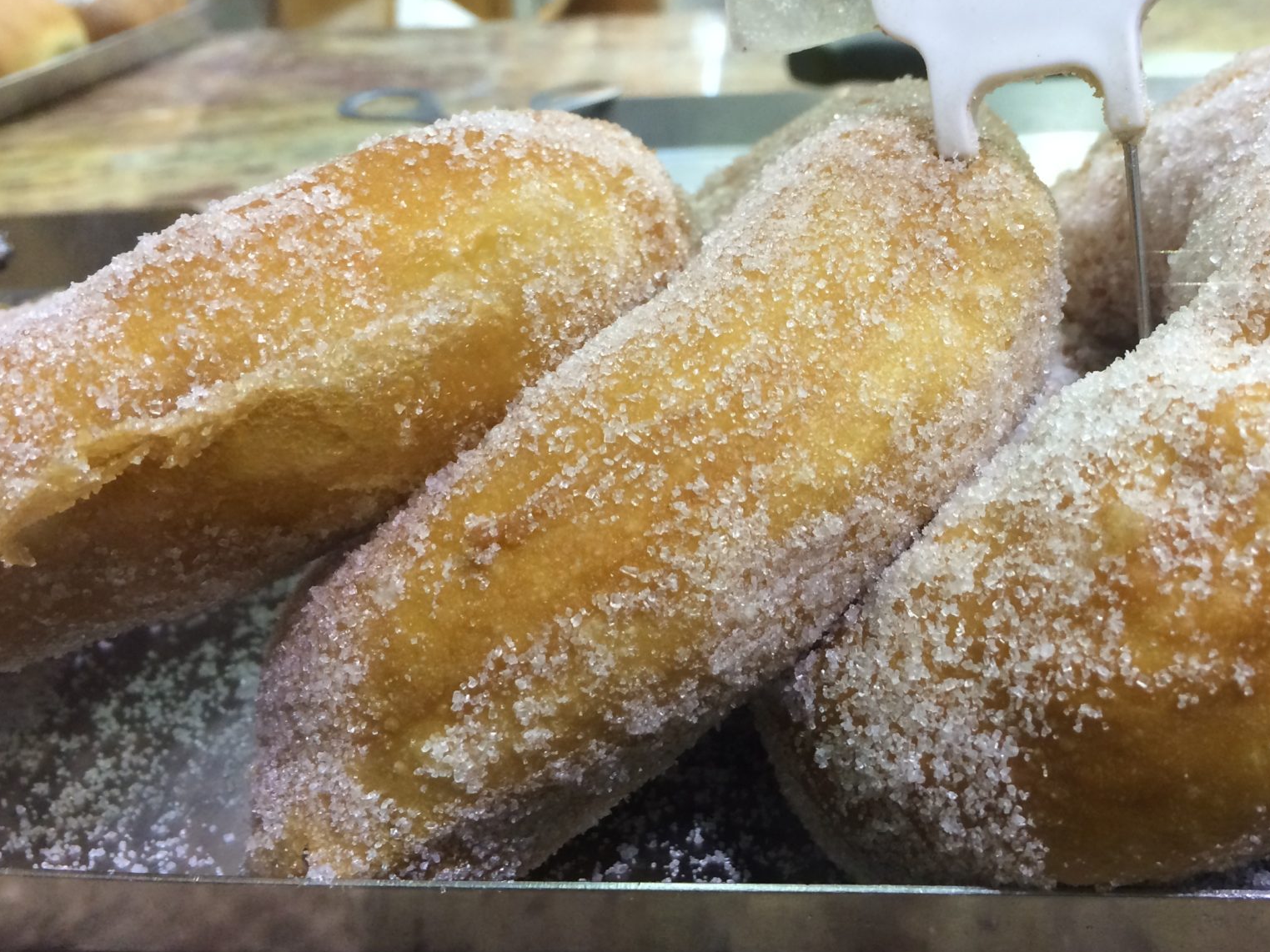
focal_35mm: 39
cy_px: 390
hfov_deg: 47.3
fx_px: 1431
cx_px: 812
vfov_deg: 36.7
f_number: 2.2
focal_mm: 4.15
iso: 80
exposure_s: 1/30
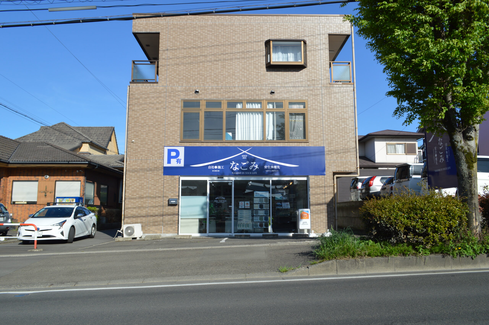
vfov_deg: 47.8
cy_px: 162
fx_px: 366
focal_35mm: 27
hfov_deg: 67.4
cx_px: 244
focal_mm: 18
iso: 100
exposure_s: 1/250
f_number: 8
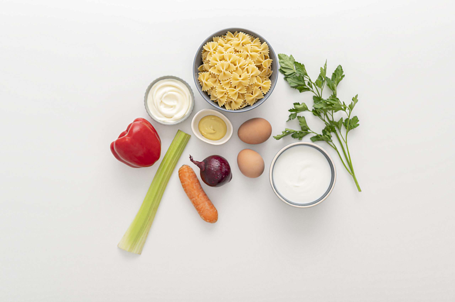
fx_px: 631
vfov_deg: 27.0
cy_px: 151
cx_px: 228
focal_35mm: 50
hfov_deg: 39.6
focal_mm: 50
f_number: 5
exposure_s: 1/125
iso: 320
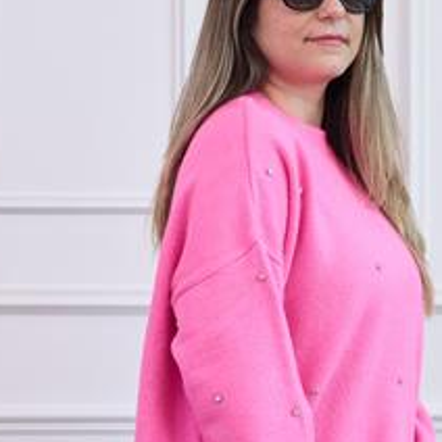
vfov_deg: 14.3
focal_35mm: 122
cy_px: 284
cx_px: 311
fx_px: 1762
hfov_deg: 14.3
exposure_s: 1/125
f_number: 5.6
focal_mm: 28
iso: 500
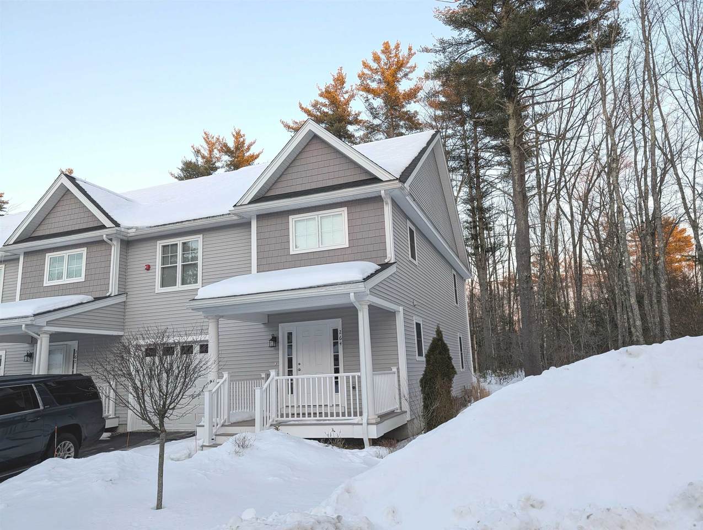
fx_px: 488
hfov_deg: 71.5
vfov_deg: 56.9
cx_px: 352
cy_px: 265
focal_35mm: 24
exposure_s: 1/1038
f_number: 1.68
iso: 325
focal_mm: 6.9
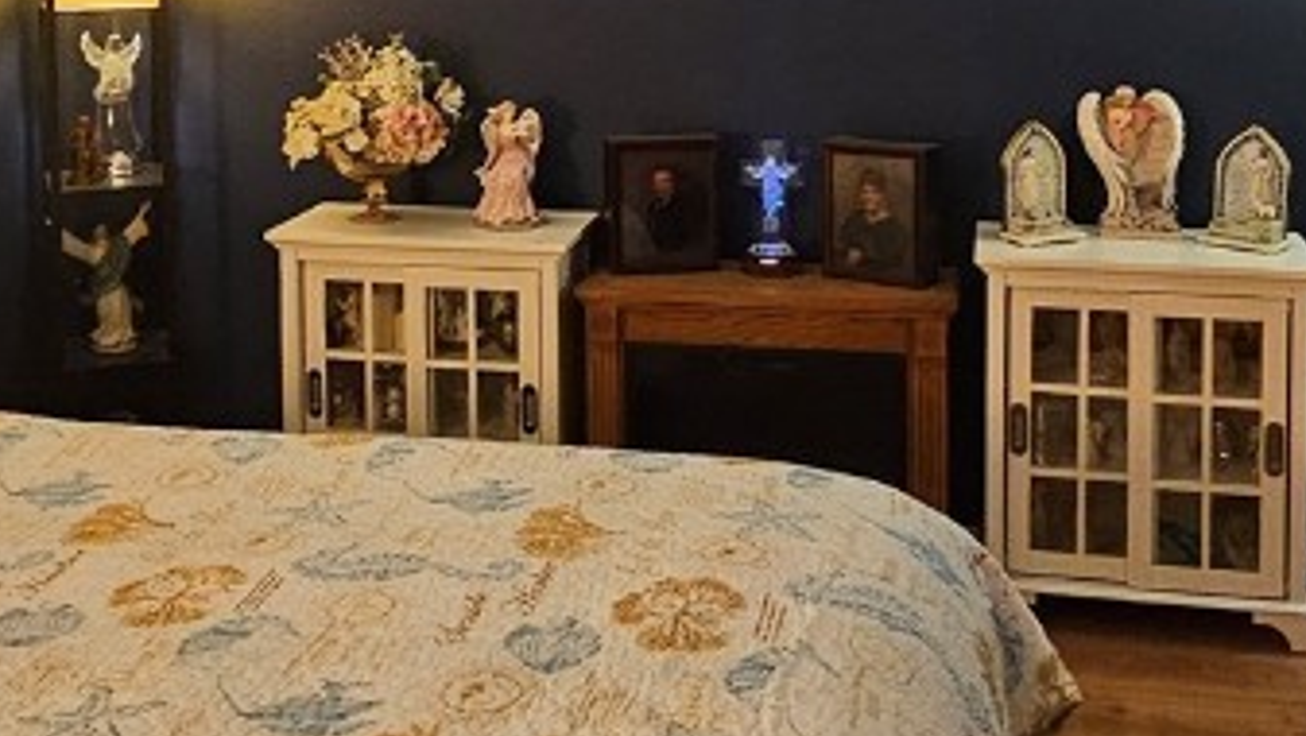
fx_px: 1490
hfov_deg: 47.3
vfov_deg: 26.4
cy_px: 8
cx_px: 682
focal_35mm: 43
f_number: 2.2
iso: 800
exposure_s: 1/24
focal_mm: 2.2
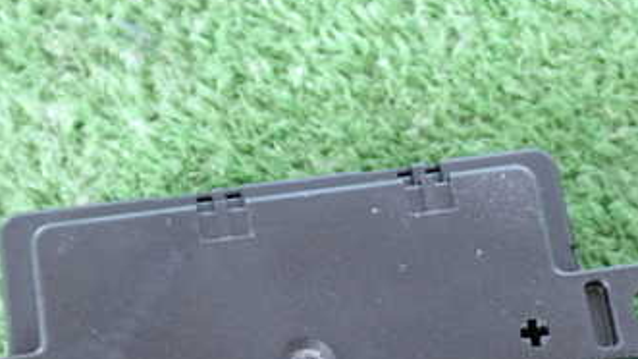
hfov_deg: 24.5
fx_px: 1471
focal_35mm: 87
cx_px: 328
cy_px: 359
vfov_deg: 13.7
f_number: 2.9
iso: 800
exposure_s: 1/25
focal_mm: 7.84
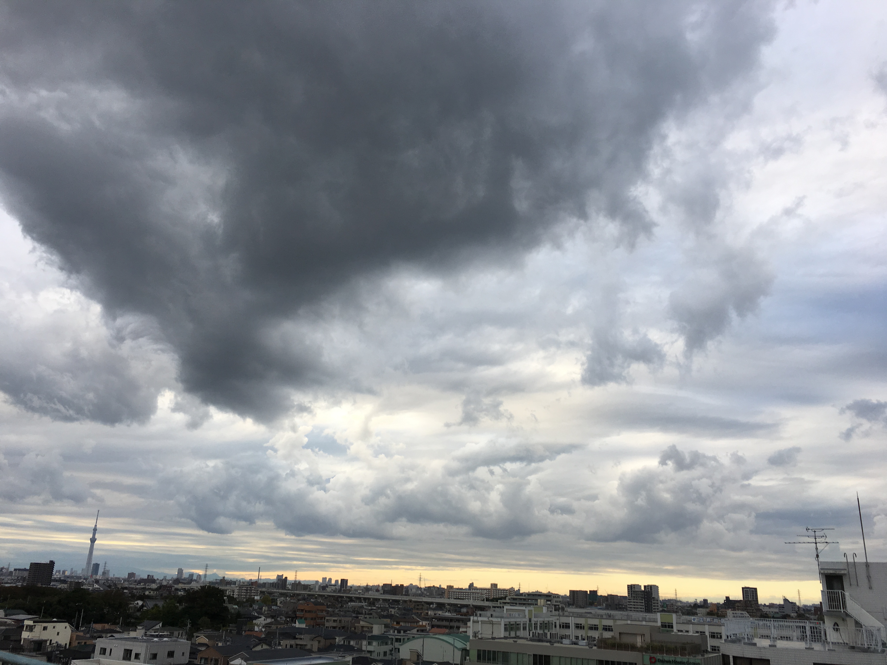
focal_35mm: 29
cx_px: 444
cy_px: 332
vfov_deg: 48.2
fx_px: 743
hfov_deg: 61.7
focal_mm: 4.15
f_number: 2.2
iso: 25
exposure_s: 1/349
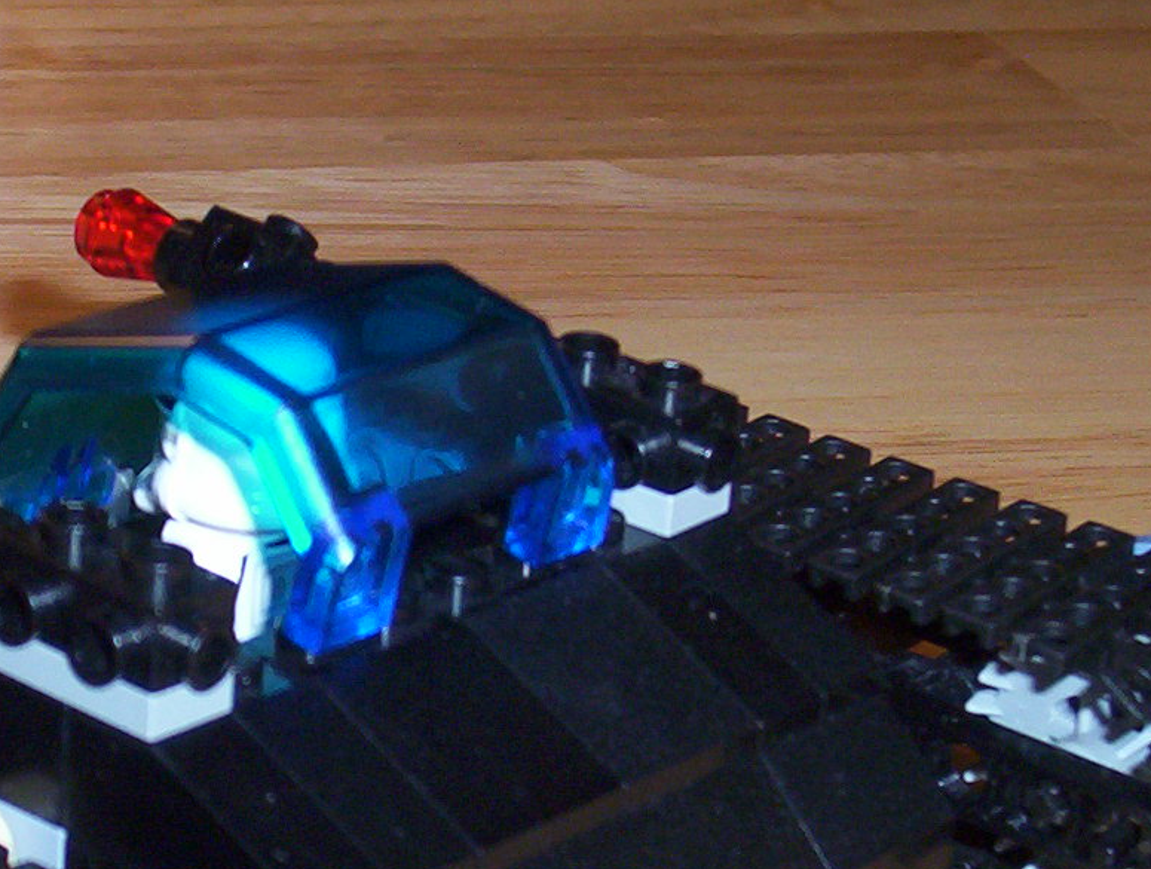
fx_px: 4633
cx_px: 400
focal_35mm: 139
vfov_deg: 10.7
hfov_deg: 14.1
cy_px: 747
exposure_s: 1/80.5
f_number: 3.26
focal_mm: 8.74
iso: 140
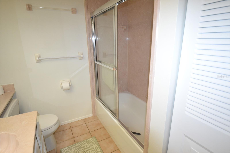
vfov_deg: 67.4
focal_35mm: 18
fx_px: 115
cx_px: 115
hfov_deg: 90.0
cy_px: 76
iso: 900
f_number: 3.8
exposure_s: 1/60
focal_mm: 12
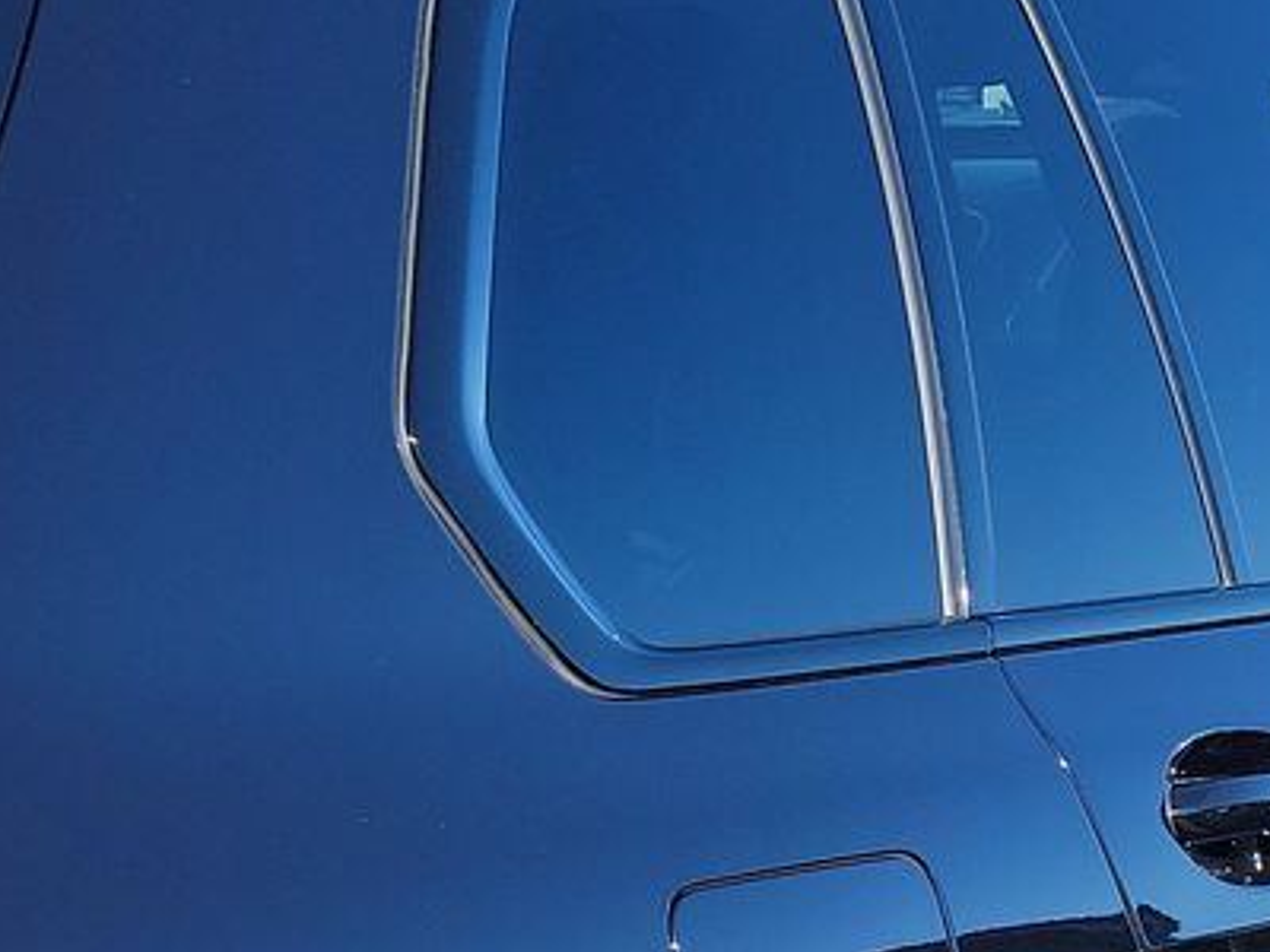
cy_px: 1184
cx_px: 89
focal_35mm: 96
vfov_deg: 14.8
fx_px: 3522
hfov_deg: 20.0
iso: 50
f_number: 1.8
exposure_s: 1/427
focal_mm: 6.7
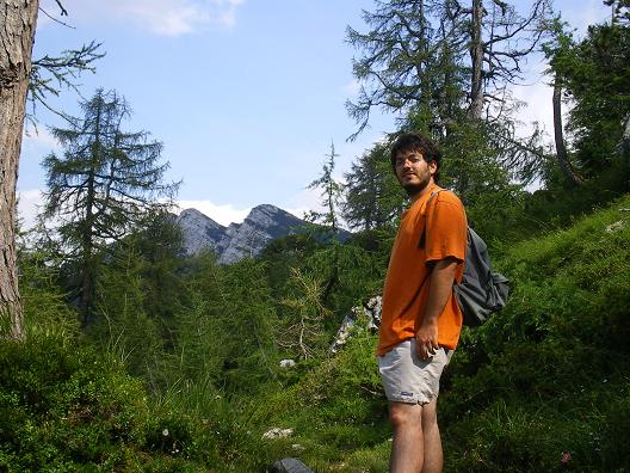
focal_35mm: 62
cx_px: 315
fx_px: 1128
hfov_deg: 31.2
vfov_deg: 23.7
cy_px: 236
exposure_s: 1/160
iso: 64
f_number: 5.9
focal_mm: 10.3
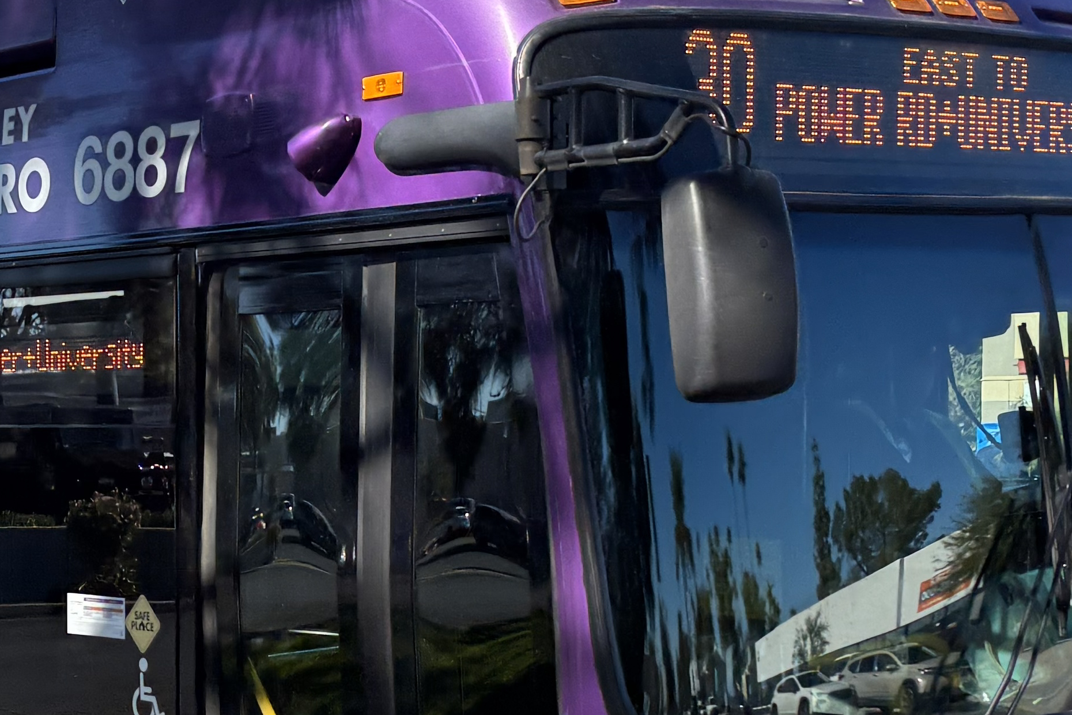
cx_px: 193
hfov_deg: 27.4
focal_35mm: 72
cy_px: 563
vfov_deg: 18.8
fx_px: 2144
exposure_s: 1/1695
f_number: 1.6
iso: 50
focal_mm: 5.96
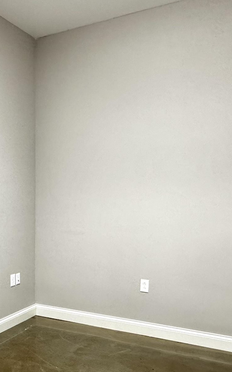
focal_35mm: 38
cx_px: 32
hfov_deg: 32.2
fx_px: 384
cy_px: 253
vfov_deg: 50.5
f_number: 2.2
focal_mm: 2.22
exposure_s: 1/120
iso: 250
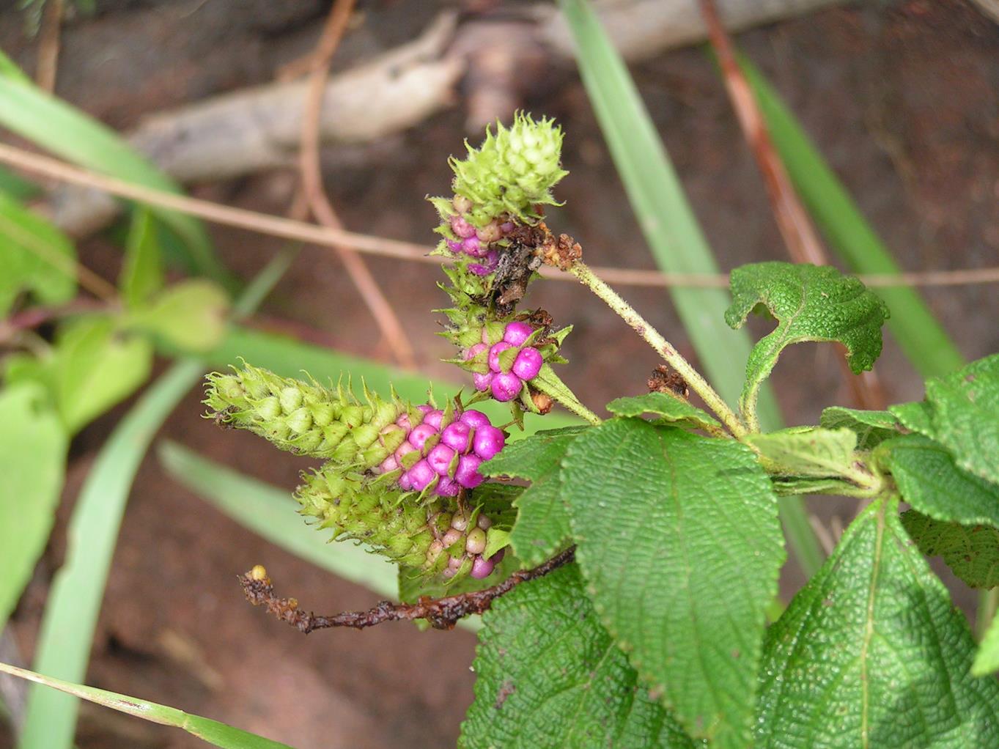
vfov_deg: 11.2
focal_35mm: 132
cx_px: 500
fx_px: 3809
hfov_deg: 14.9
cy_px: 374
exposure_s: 1/160
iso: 80
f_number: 3.2
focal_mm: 22
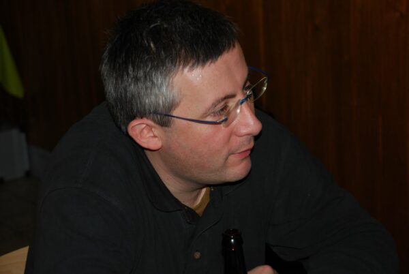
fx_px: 990
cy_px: 137
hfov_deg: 23.3
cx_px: 204
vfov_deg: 15.8
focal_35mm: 87
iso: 200
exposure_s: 1/60
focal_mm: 58
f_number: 5.3
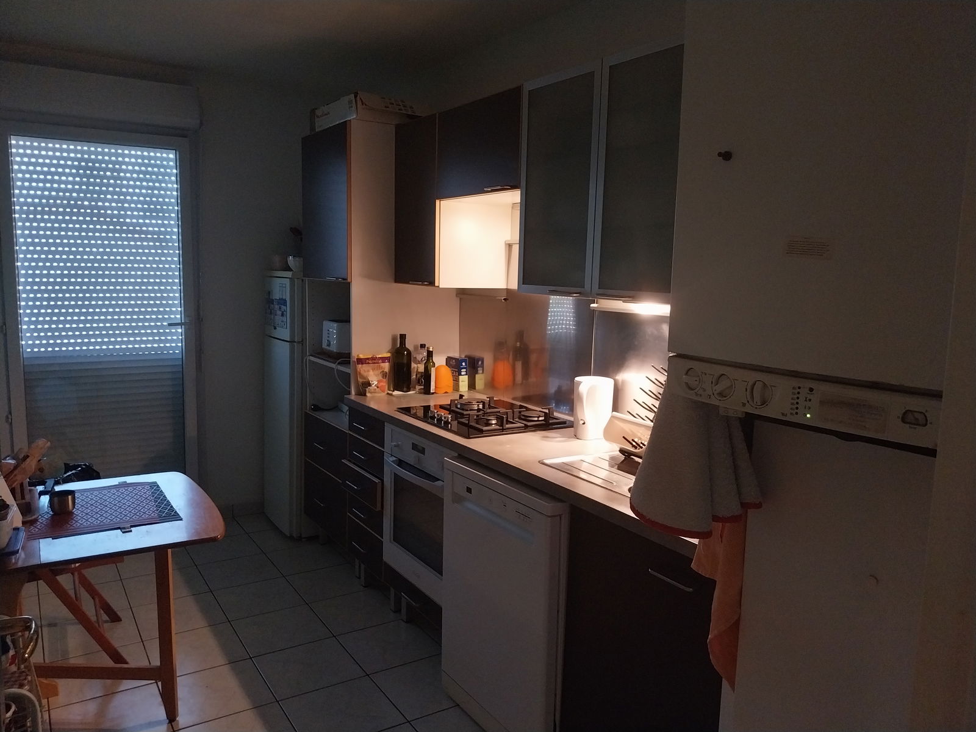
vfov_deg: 53.1
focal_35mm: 26
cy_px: 366
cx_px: 488
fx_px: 733
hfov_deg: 67.3
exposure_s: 1/25
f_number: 1.8
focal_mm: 4
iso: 640
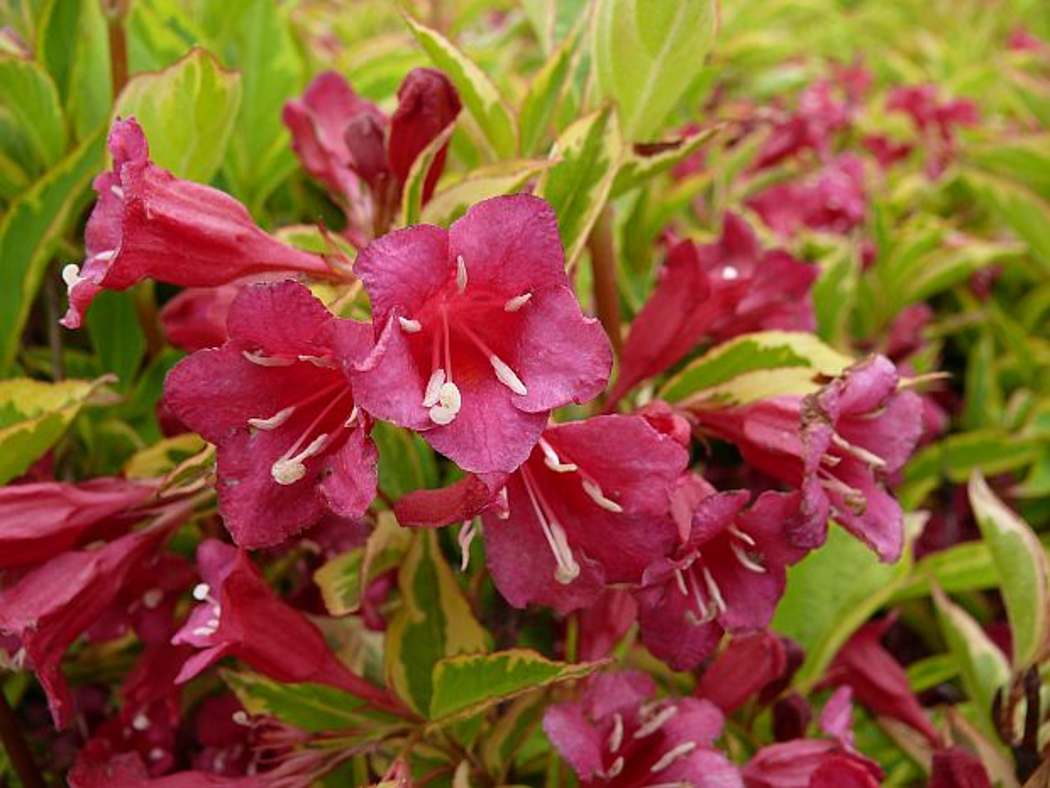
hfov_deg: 52.6
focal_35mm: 35
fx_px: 1062
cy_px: 394
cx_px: 525
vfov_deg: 40.7
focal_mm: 7.4
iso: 100
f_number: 4
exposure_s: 1/200
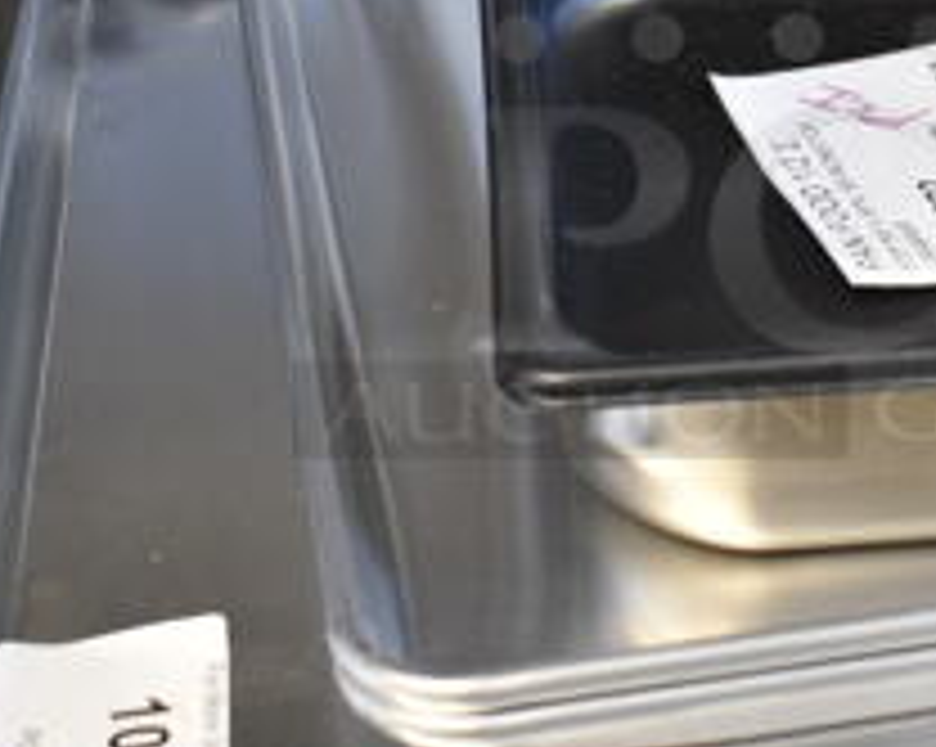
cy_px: 220
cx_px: 796
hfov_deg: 18.3
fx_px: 2861
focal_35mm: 103
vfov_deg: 14.8
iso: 900
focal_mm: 25
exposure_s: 1/40
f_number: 4
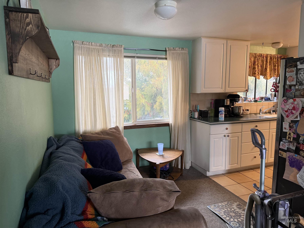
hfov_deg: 71.6
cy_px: 114
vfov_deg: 56.8
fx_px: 211
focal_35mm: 24
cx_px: 152
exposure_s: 1/60
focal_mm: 6.76
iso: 250
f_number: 1.78
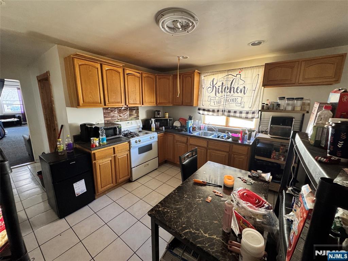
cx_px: 174
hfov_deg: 102.1
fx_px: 141
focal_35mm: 14
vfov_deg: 85.7
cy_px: 130
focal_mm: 2.22
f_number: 2.2
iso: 320
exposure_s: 1/72
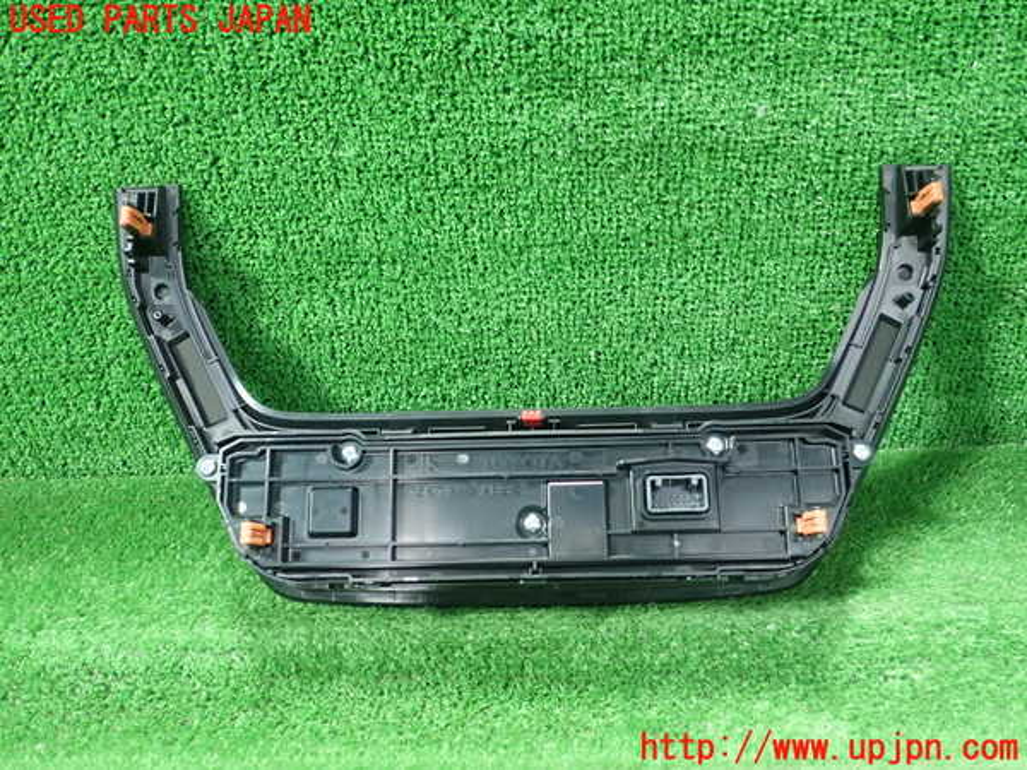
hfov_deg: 60.0
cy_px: 385
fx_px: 890
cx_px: 514
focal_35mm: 30
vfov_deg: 46.8
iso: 800
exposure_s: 1/80
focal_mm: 5.5
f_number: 2.3
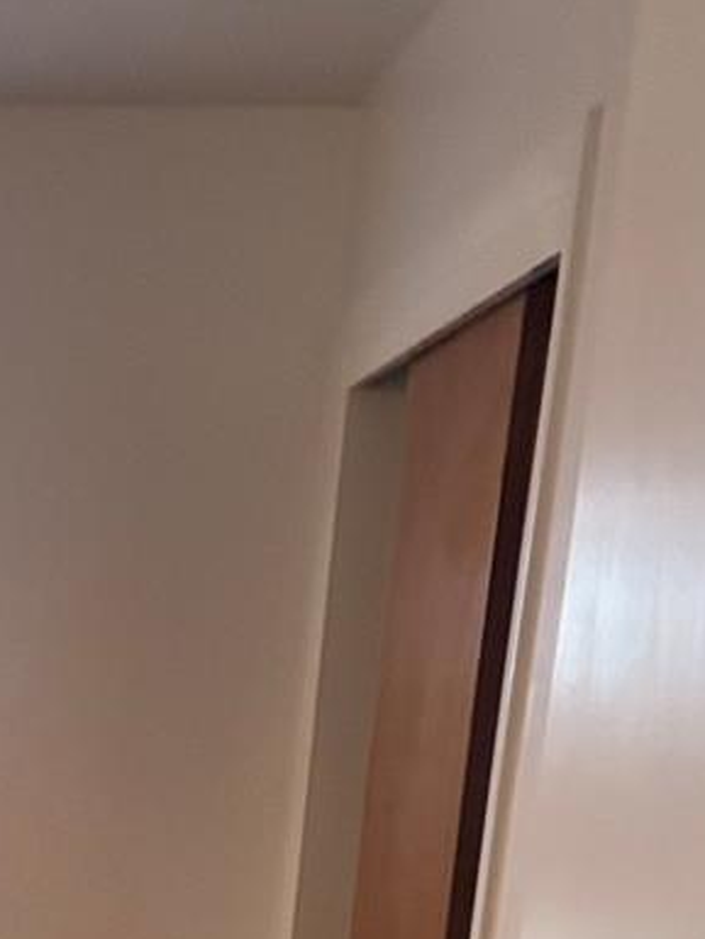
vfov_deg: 21.0
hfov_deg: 17.0
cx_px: -239
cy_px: 1341
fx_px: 2198
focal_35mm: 81
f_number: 1.6
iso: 500
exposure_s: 1/40
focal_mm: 5.96
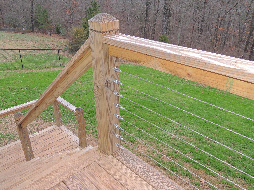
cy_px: 95
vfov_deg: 46.8
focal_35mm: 30
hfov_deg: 60.0
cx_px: 127
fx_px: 220
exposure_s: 1/40
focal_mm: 5.3
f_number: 3.1
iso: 110
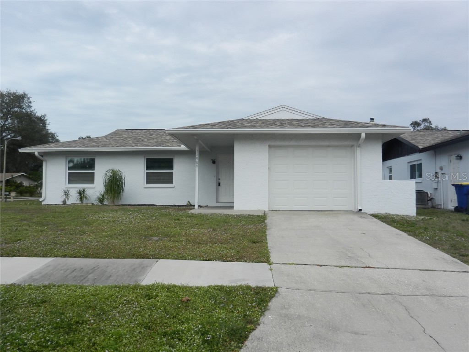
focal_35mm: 29
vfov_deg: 48.2
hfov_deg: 61.7
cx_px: 234
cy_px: 176
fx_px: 393
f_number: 3.6
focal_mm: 5.1
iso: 160
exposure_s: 1/1250
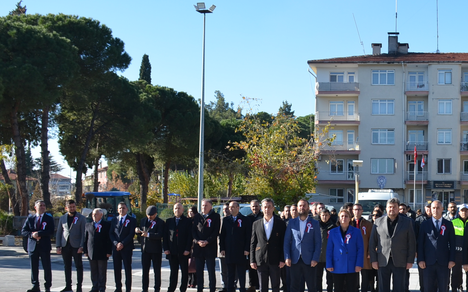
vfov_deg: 21.1
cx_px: 386
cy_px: 215
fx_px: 778
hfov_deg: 32.4
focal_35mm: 61
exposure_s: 1/250
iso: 160
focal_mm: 22
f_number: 8
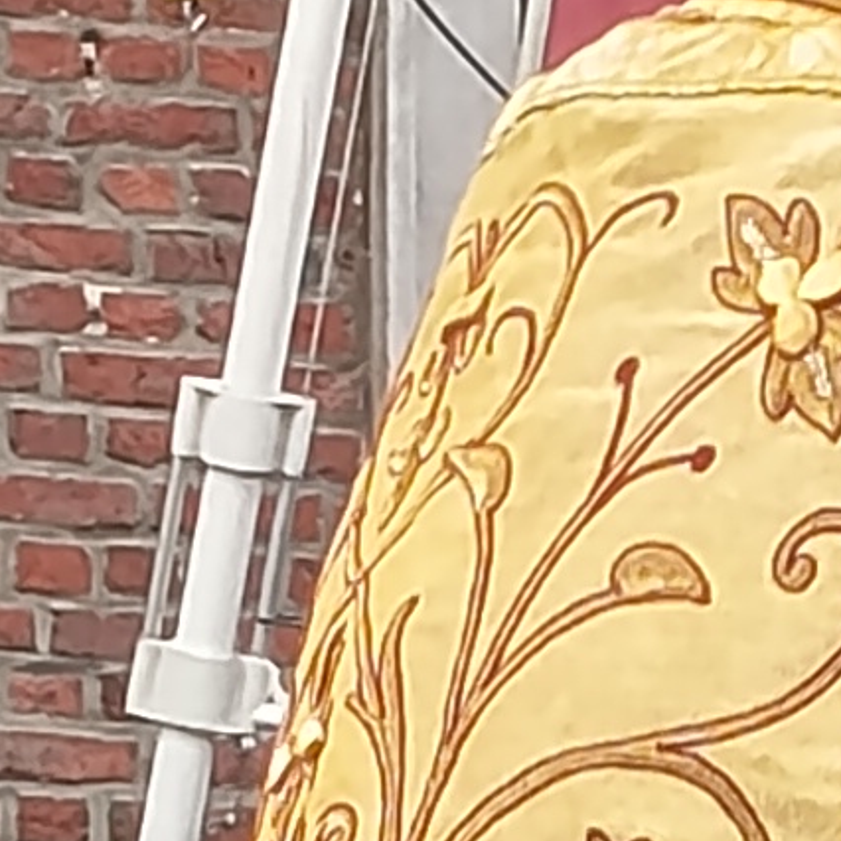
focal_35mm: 681
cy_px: 1952
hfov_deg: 2.6
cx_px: 1335
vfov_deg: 2.6
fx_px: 18719
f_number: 1.7
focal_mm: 5.27
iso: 82
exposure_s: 1/100
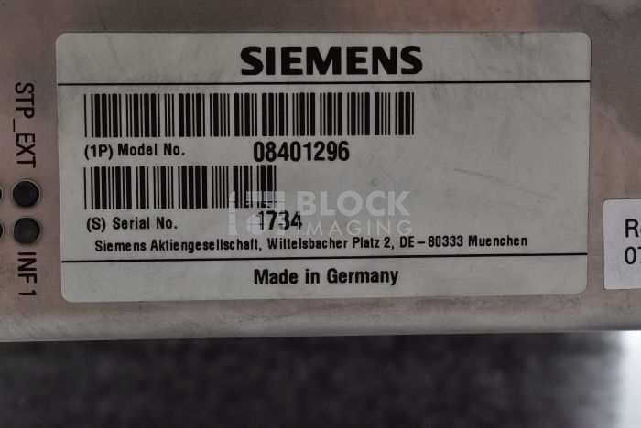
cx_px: 320
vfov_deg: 16.6
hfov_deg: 24.6
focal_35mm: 82
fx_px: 1470
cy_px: 214
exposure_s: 1/160
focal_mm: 55
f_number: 11
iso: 400
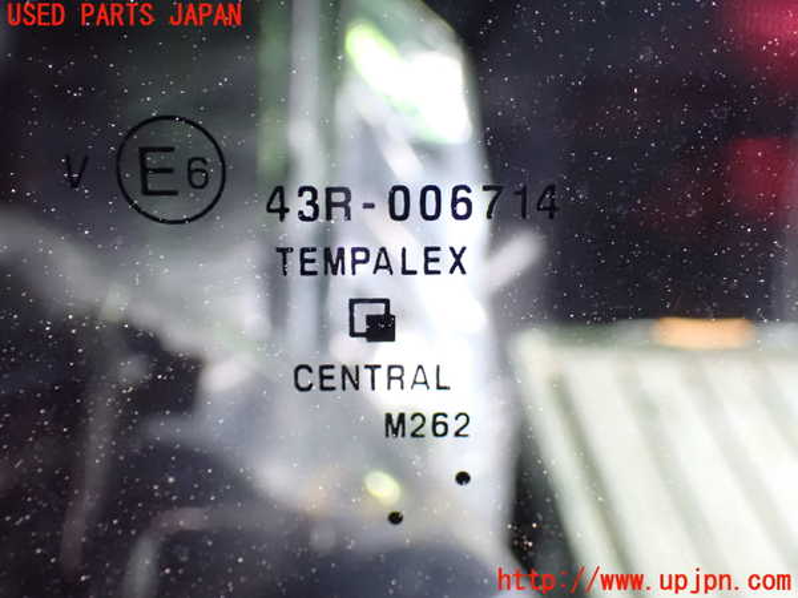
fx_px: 1083
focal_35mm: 47
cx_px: 399
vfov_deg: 30.9
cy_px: 299
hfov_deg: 40.4
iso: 1600
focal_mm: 8.4
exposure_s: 1/40
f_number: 3.1
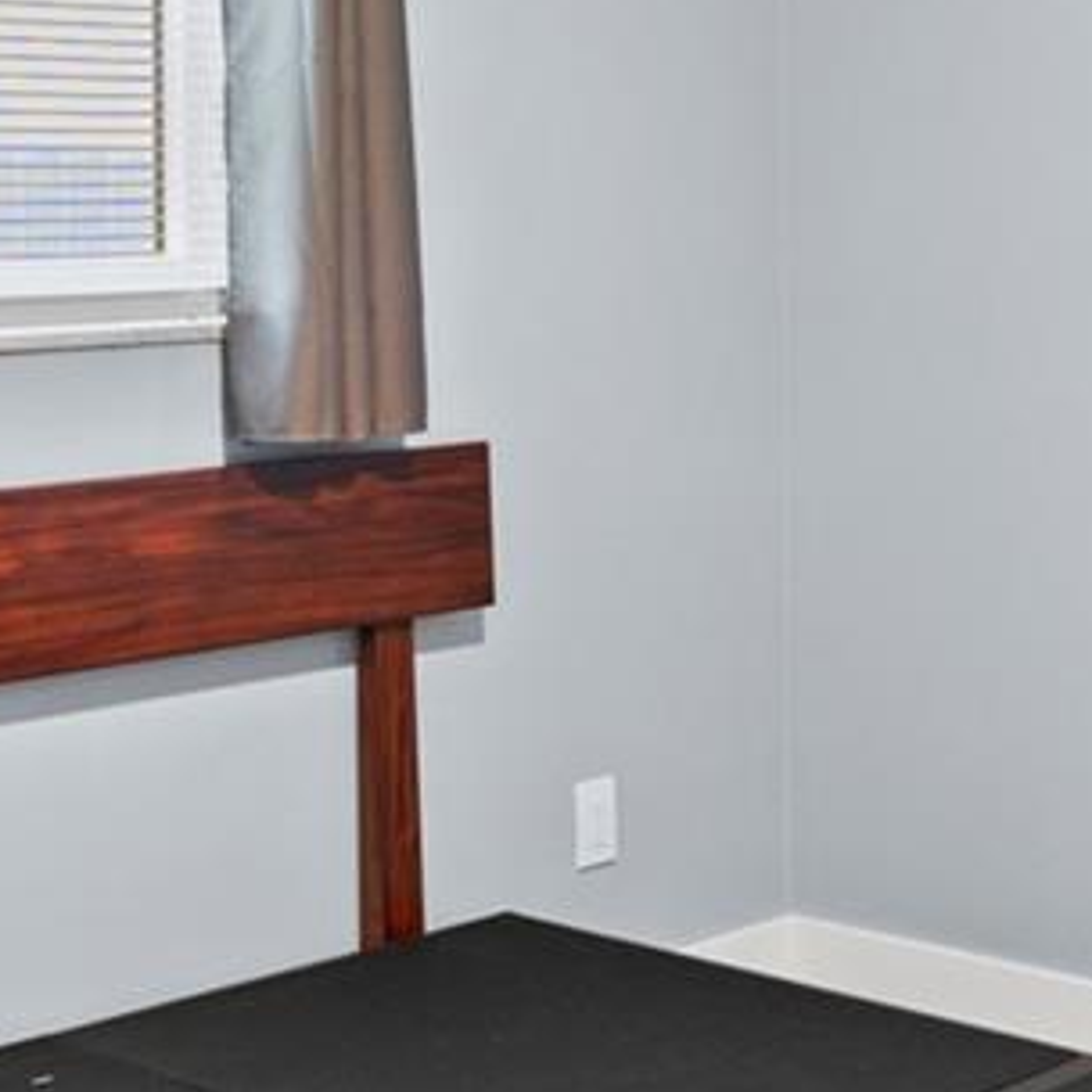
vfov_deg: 22.4
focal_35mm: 76
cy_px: 169
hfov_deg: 22.6
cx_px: 772
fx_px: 2712
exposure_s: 1/1.67
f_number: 9
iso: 640
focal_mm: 17
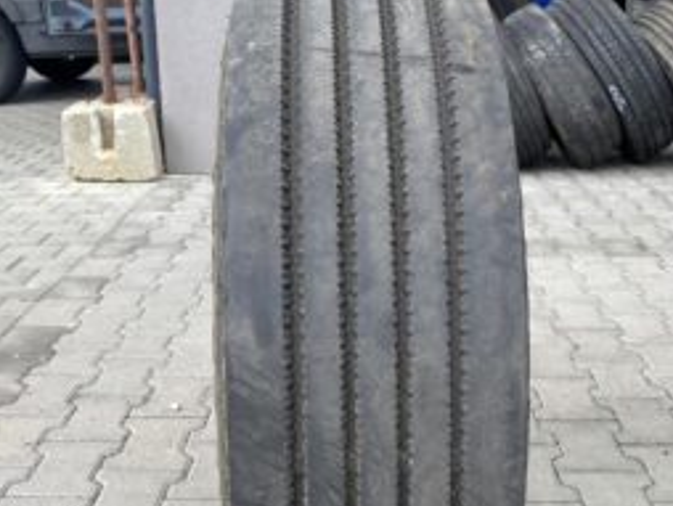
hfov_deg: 42.9
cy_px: 340
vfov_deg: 32.6
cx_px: 355
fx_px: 856
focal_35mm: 44
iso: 32
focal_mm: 4.25
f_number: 1.8
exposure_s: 1/685
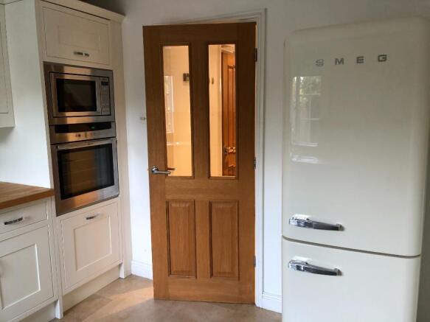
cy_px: 161
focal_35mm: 28
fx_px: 348
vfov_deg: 49.7
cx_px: 215
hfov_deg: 63.5
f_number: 1.8
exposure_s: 1/17
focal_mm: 4
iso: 50
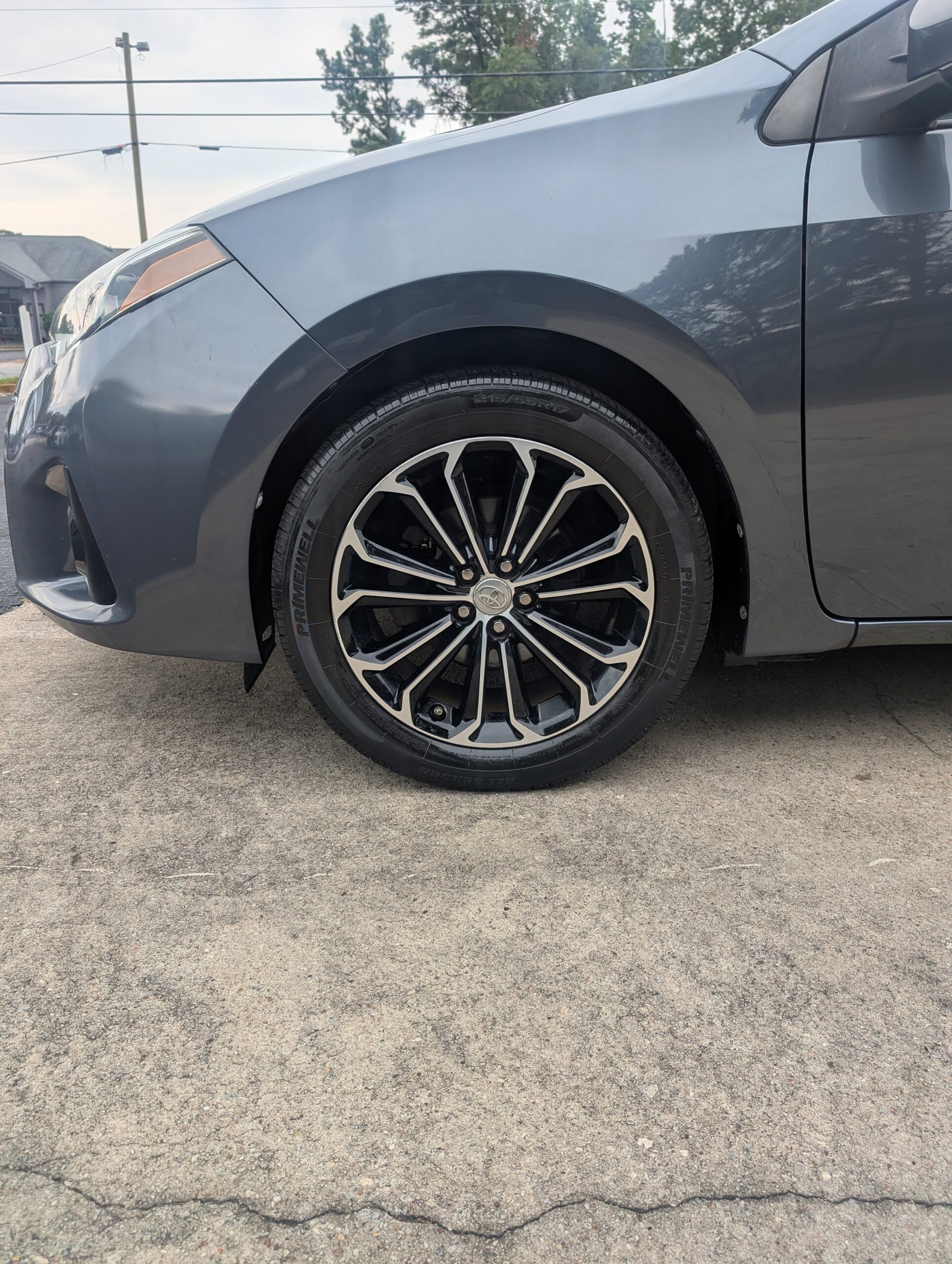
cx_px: 476
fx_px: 878
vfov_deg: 71.5
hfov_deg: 56.9
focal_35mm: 24
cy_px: 632
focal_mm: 6.9
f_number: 1.68
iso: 20
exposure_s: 1/201
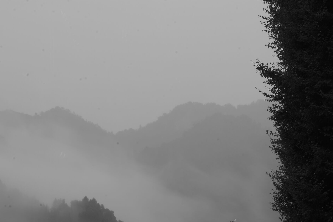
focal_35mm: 168
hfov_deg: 12.2
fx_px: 1554
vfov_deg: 8.2
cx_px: 100
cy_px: 150
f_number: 32
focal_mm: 80
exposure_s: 10
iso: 50
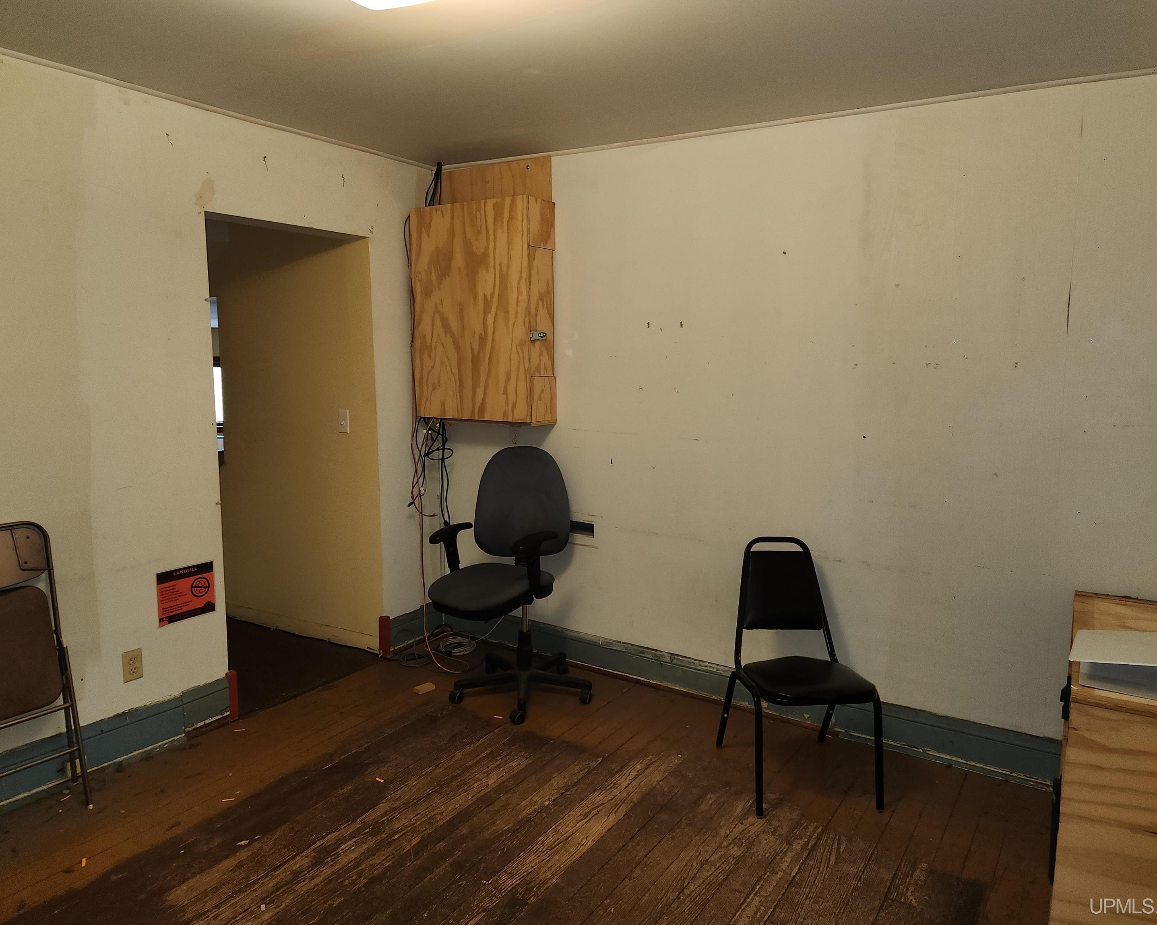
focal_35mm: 24
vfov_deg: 58.8
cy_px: 463
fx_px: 822
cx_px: 583
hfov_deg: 70.3
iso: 100
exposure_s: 1/24
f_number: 1.8
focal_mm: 5.4
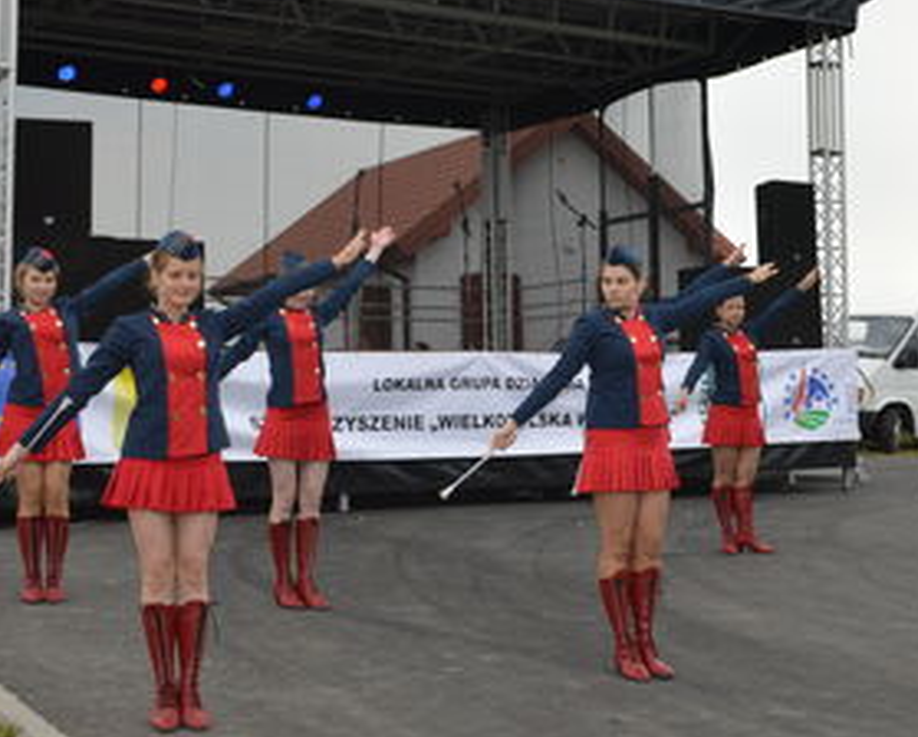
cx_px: 724
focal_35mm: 61
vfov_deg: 25.0
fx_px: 1660
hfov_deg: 30.2
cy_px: 294
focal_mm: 20
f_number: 6.3
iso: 100
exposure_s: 1/200
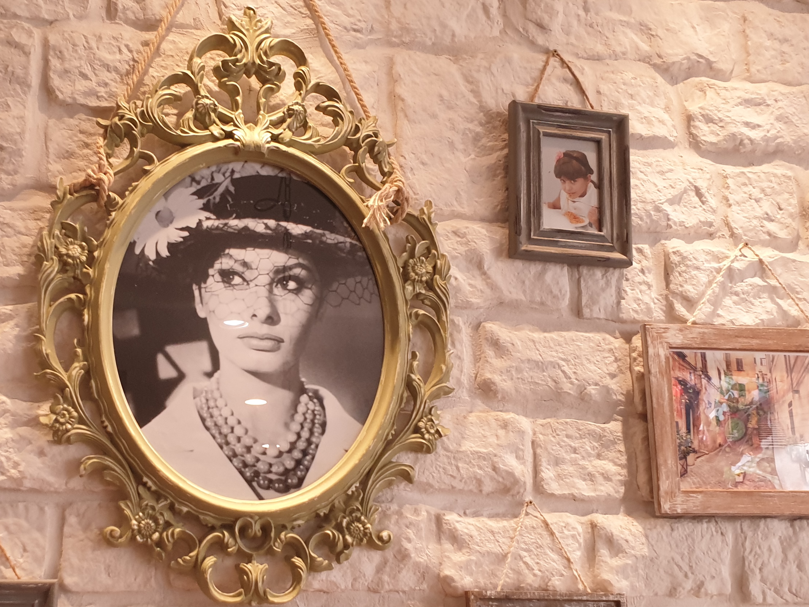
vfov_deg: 30.7
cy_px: 391
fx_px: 1099
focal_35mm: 47
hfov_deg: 39.5
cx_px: 216
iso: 160
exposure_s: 1/50
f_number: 2.4
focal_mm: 4.3
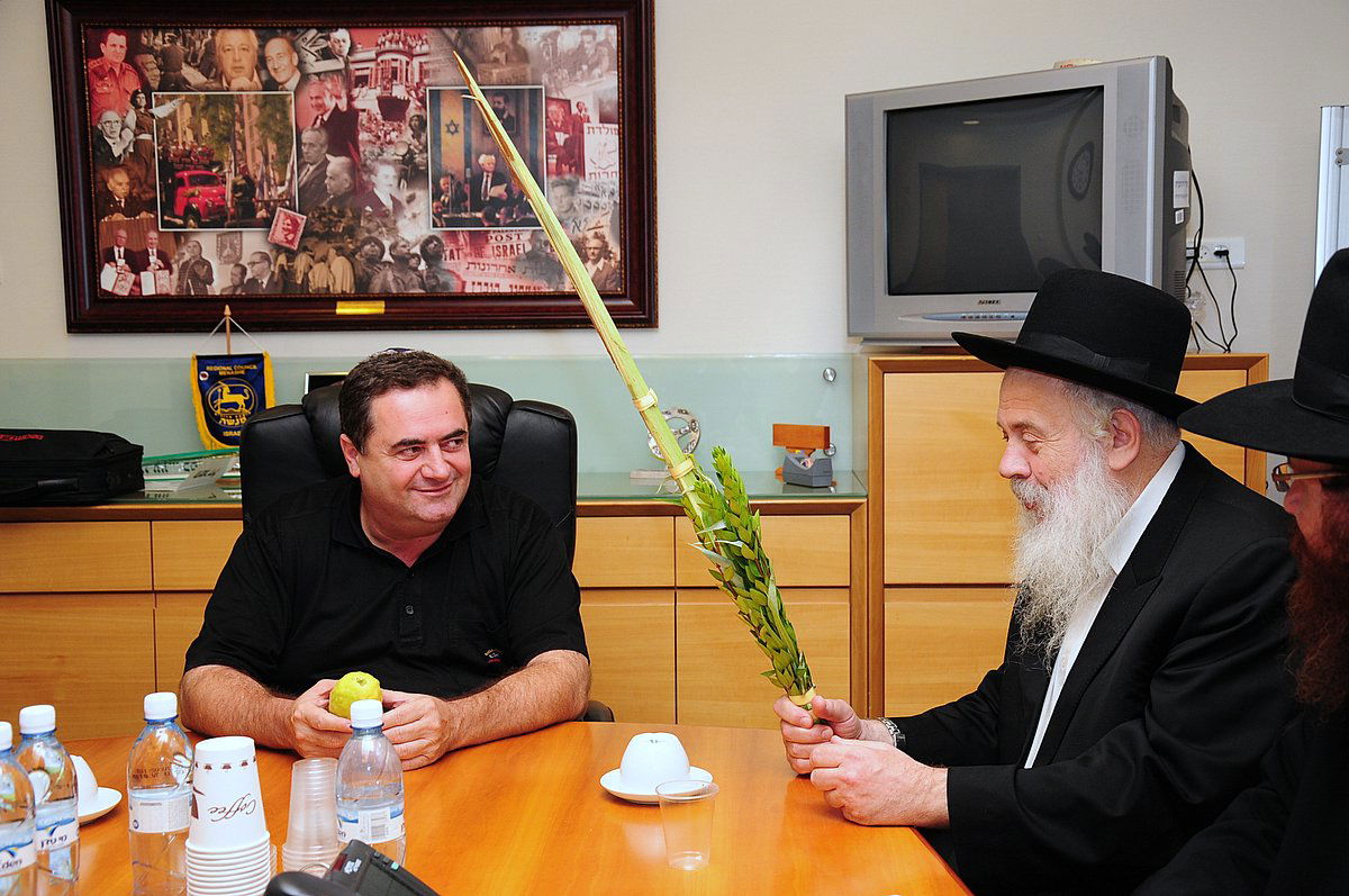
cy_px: 448
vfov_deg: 28.0
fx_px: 1796
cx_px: 674
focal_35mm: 48
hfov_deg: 41.2
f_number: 5
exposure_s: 1/100
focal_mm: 32
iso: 400
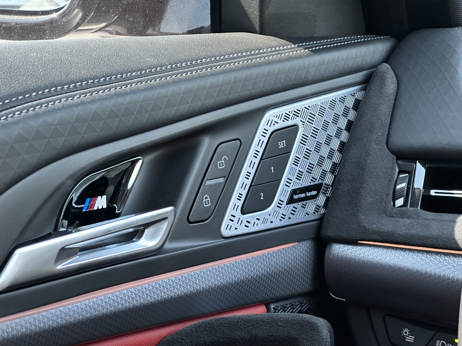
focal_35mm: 77
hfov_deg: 25.3
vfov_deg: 19.1
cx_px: 231
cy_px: 173
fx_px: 1028
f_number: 2.8
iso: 250
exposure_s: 1/60
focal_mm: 9
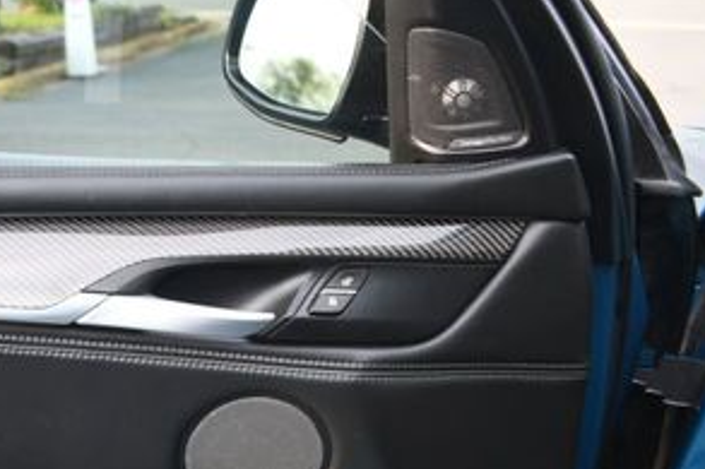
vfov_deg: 22.2
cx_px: 46
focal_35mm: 59
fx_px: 1155
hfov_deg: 32.0
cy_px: 461
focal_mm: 18
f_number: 3.5
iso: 125
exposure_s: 1/40
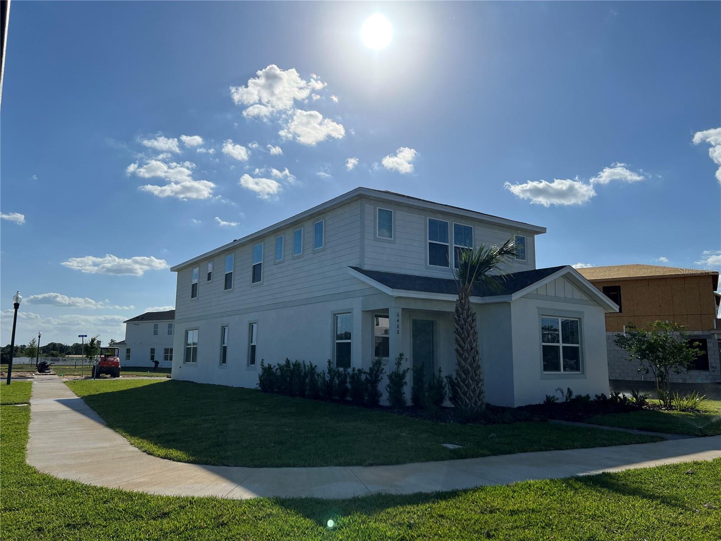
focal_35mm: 26
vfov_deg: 53.1
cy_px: 270
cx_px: 360
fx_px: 542
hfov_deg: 67.3
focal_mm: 5.7
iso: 50
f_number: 1.5
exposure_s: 1/14286
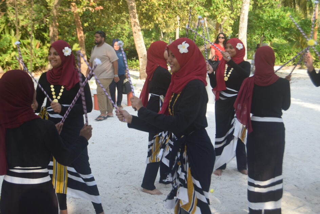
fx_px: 467
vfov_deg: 25.8
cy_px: 107
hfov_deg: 37.8
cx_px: 160
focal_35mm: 52
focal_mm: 35
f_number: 8
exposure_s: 1/250
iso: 360
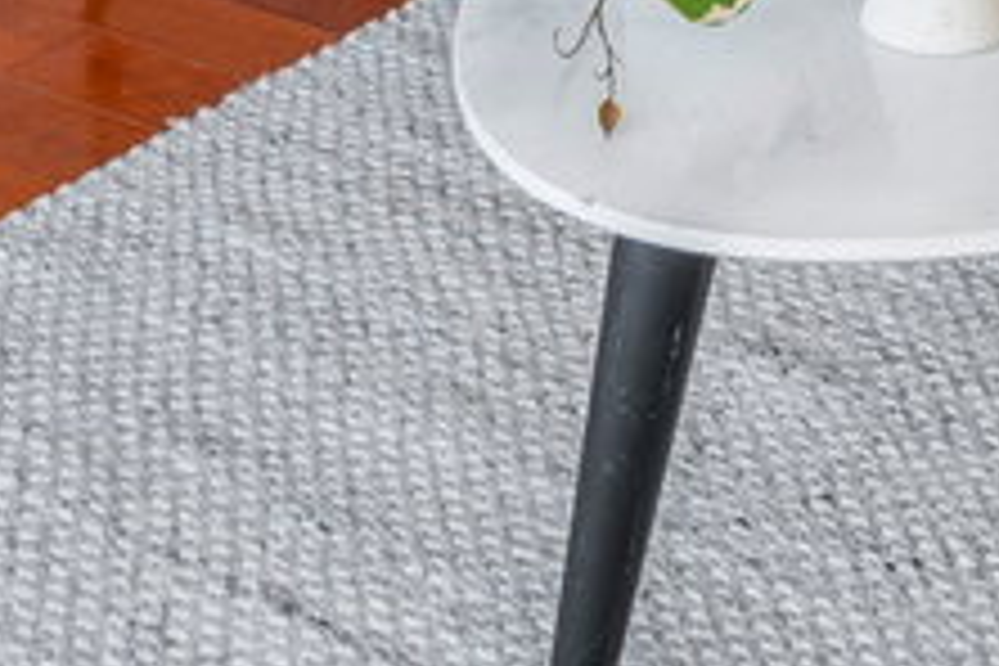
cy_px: -1321
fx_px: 2803
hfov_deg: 19.7
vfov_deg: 10.1
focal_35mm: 101
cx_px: 986
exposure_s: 1/1.67
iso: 100
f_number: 11
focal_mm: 14
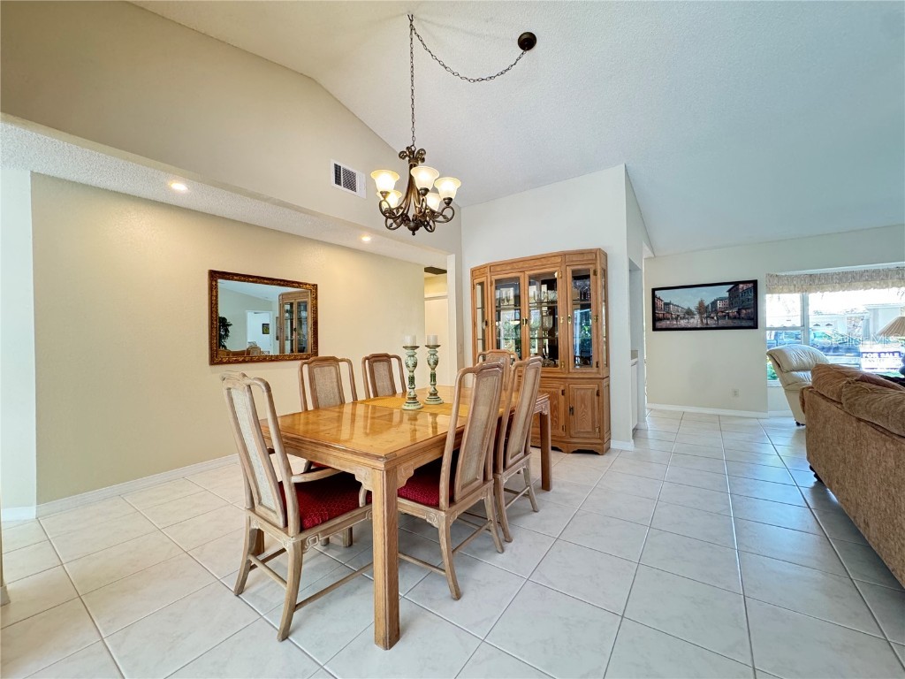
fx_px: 366
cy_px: 340
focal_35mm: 14
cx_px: 452
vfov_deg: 85.7
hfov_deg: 102.1
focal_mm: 2.22
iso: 500
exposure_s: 1/60
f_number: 2.2
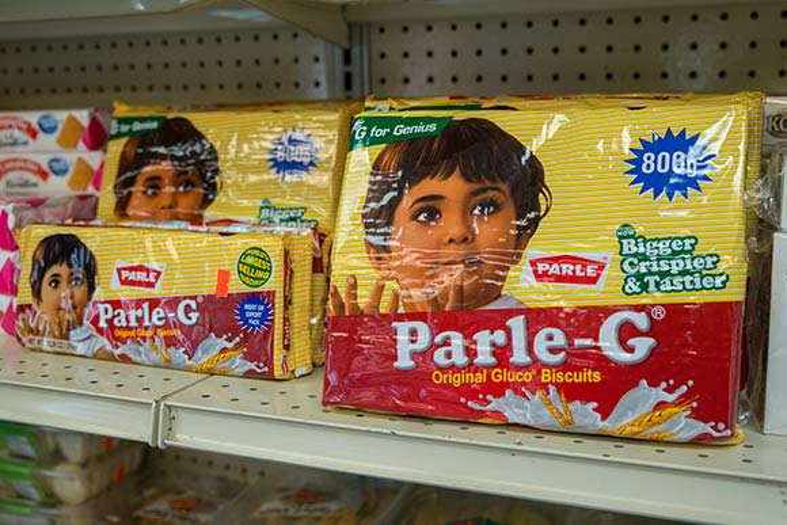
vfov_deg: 36.9
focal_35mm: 36
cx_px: 394
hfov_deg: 53.1
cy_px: 262
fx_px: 787
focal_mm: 36
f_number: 4
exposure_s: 1/250
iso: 1600
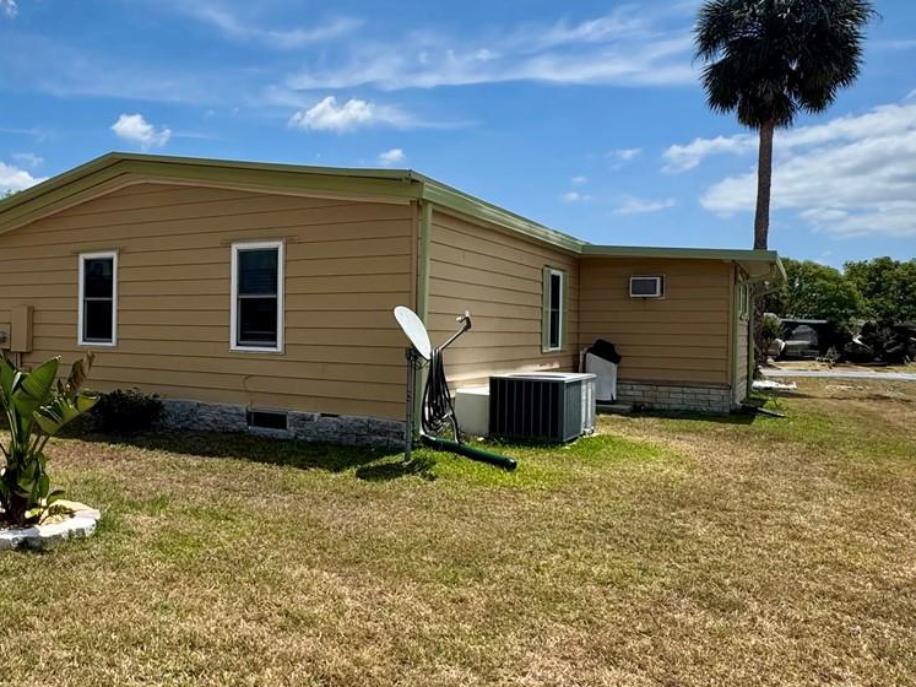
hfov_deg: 57.7
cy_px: 334
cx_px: 259
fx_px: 794
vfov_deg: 46.8
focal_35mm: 30
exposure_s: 1/2208
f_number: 2.2
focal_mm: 2.22
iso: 50
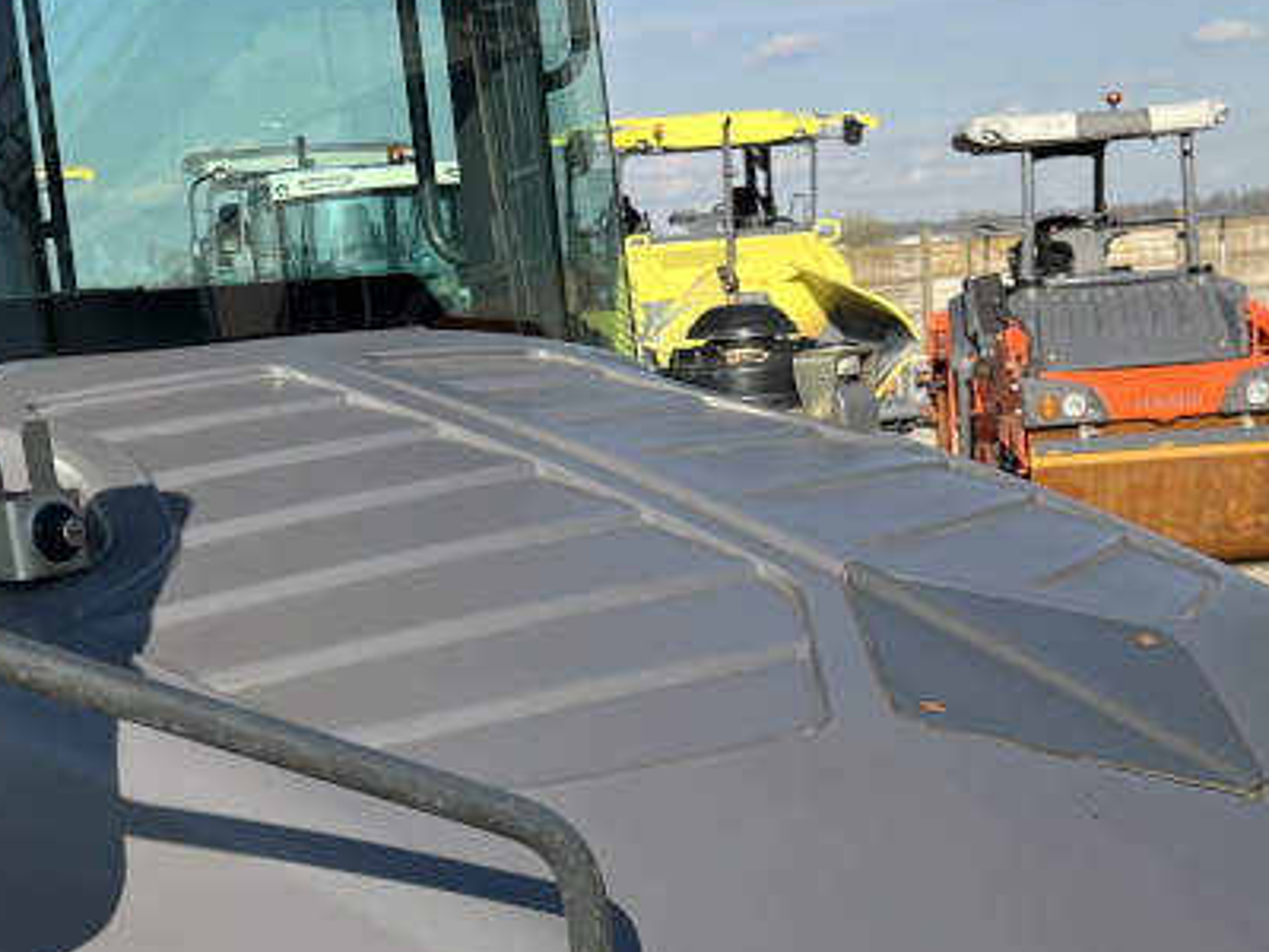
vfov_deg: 22.2
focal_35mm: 65
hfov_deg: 29.7
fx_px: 2383
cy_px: 816
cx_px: 501
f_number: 1.5
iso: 50
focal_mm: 5.7
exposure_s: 1/3571
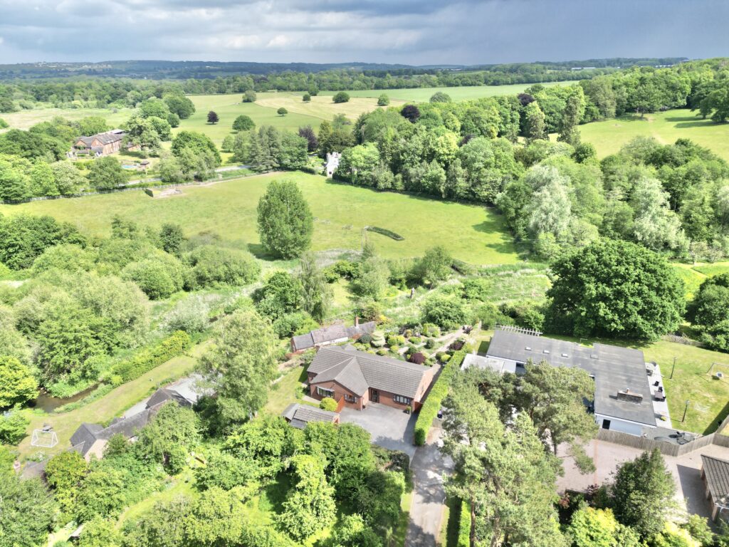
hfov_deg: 71.6
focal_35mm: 24
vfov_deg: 56.8
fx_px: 505
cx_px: 364
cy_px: 274
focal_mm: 6.72
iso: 100
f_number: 1.7
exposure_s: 1/1500
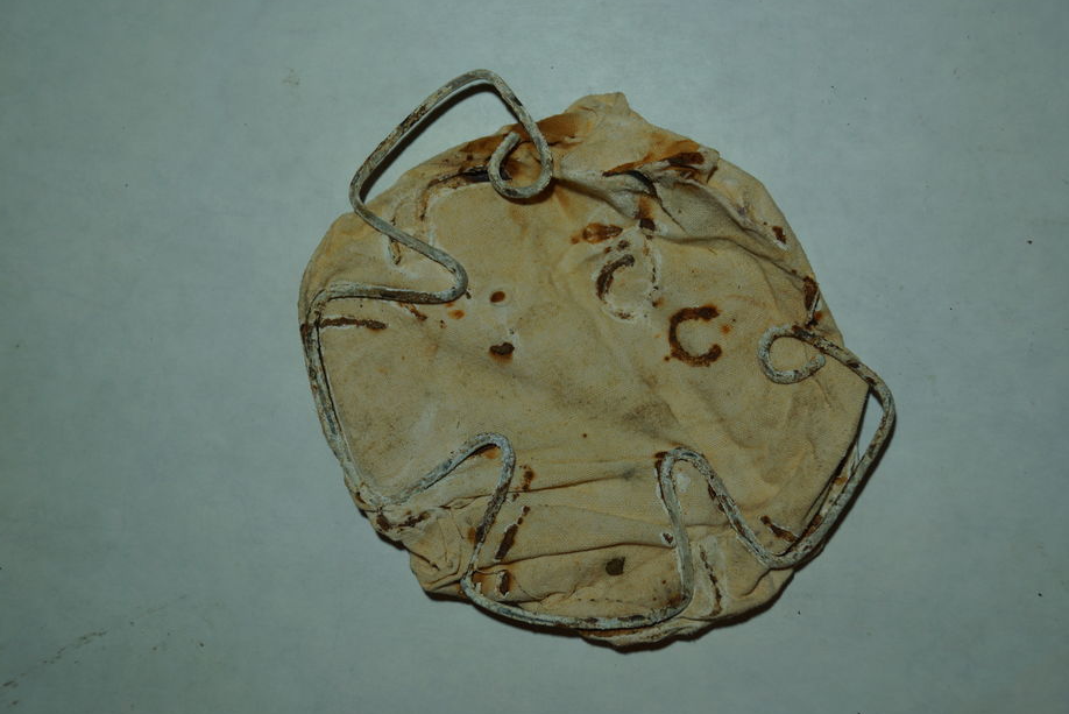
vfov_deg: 27.6
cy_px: 344
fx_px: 1456
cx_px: 573
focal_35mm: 49
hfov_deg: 40.3
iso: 100
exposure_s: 1/160
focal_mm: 30
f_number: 4.5
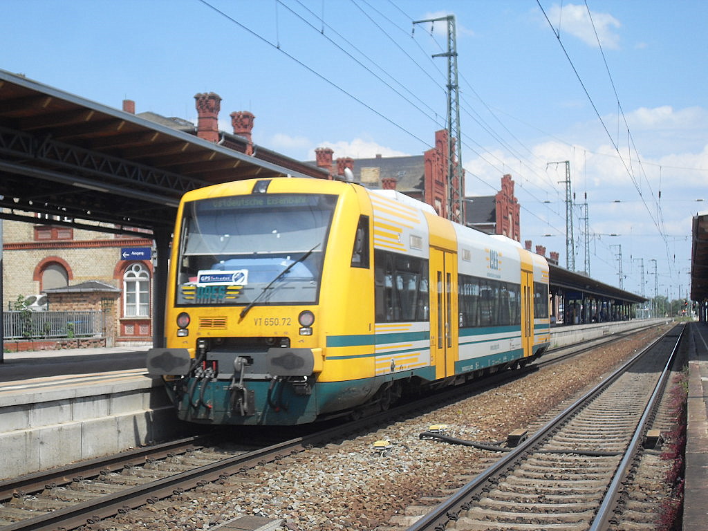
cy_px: 266
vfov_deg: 24.8
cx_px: 354
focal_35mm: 59
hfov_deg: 32.7
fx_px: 1207
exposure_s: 1/125
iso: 80
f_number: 9.1
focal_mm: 10.1
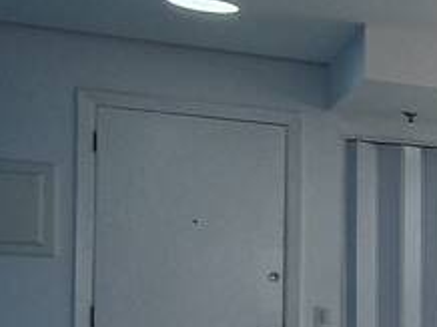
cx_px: 978
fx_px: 1084
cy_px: 303
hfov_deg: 15.5
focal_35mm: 86
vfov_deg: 16.9
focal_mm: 1.8
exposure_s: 1/120
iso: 50
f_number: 2.2
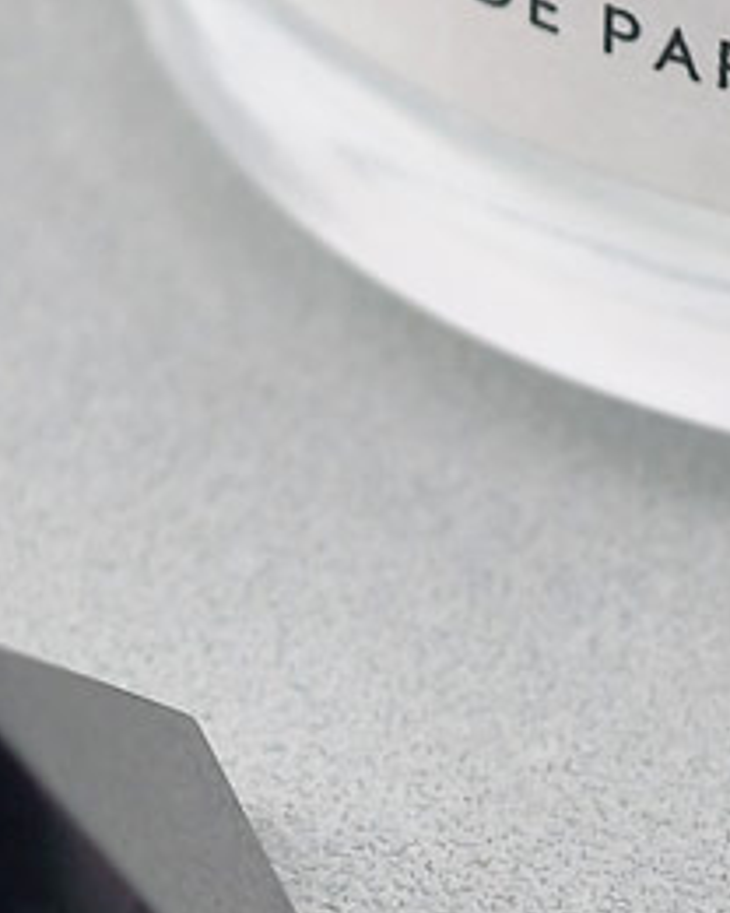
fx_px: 9938
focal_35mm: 368
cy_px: 420
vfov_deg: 5.3
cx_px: 274
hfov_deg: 4.2
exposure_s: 1/160
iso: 125
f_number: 2.67
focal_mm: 22.48
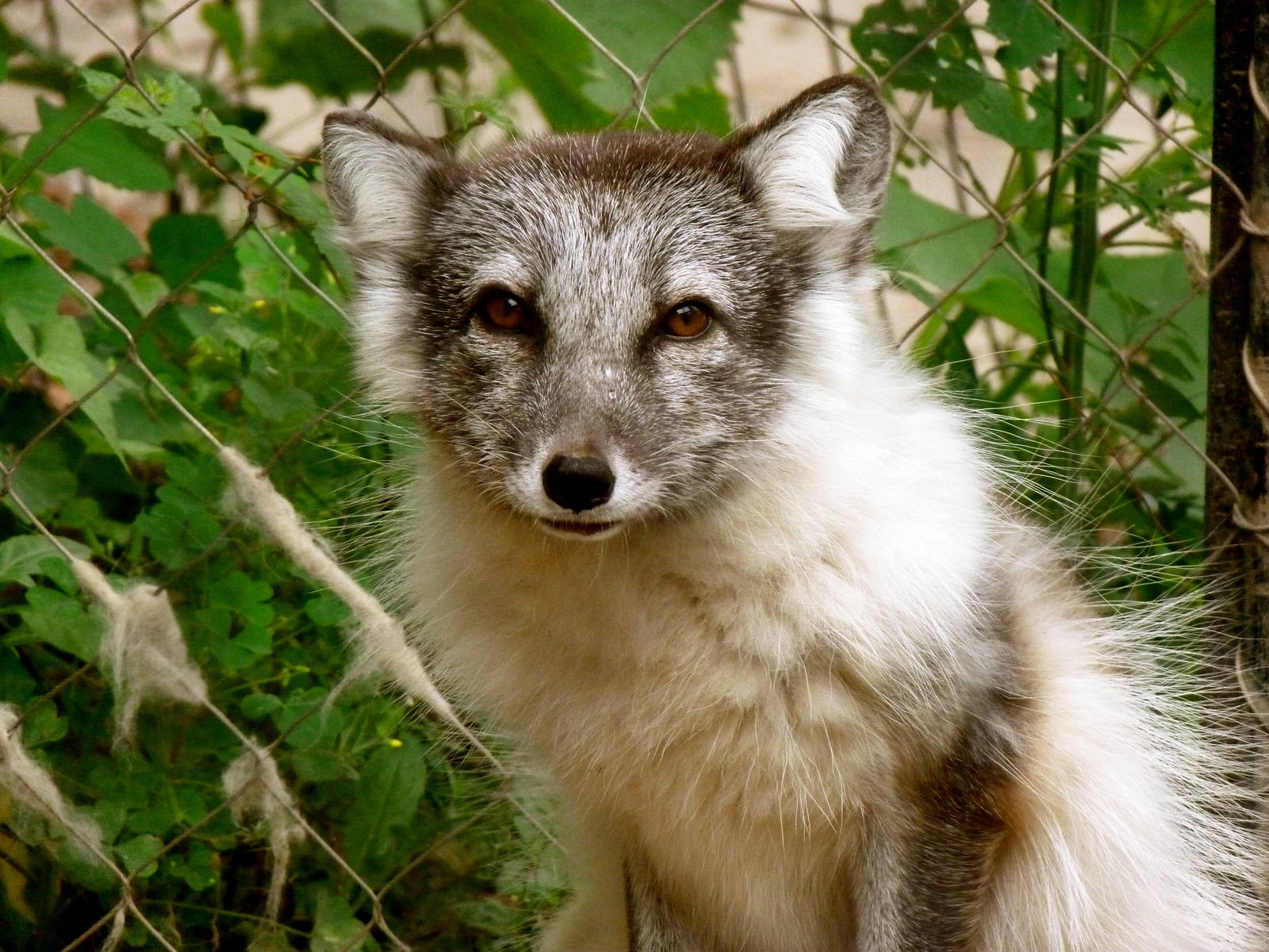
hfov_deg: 3.6
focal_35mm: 546
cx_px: 634
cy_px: 476
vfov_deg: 2.7
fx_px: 20016
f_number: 4.8
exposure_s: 1/250
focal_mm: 98.2
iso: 800
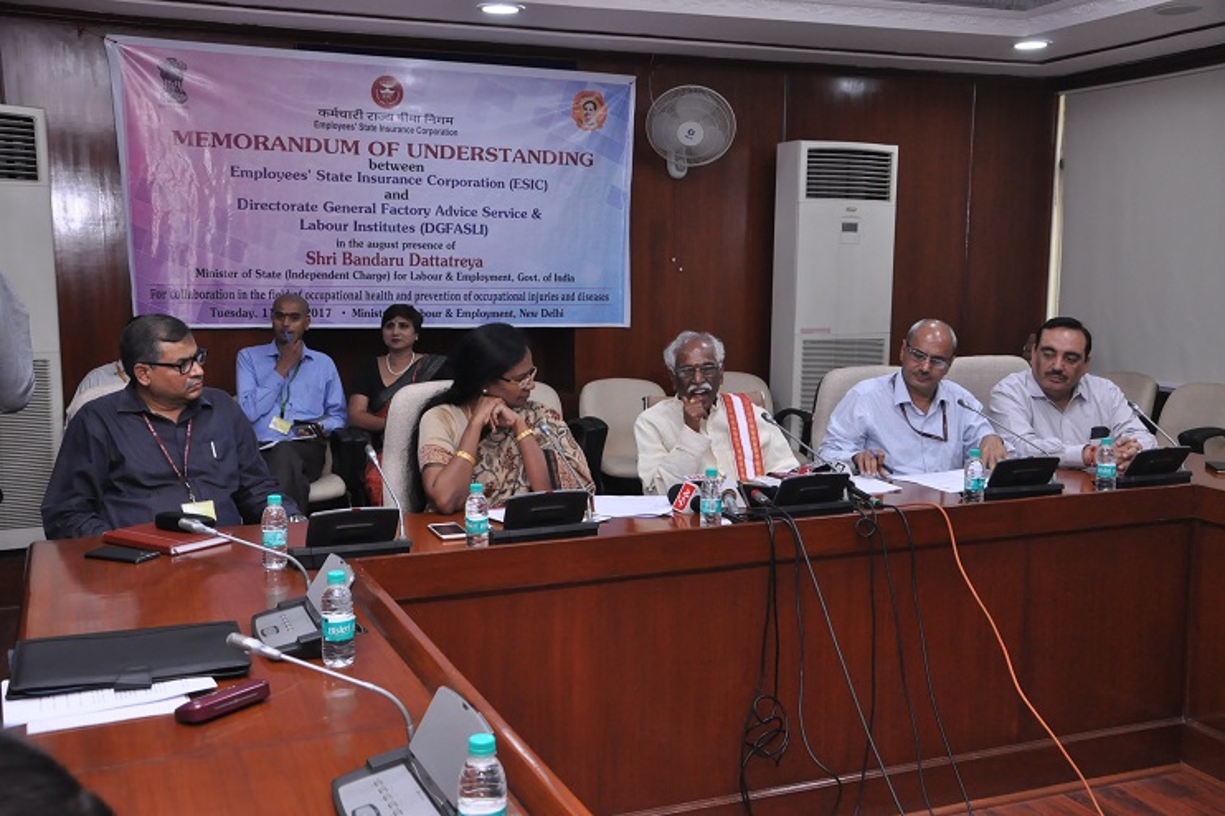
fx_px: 1275
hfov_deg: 51.3
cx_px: 612
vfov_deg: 35.5
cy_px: 408
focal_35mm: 38
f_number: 5.6
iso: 1600
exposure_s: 1/125
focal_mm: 25
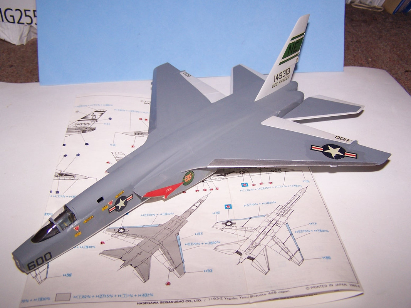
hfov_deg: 49.0
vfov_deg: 37.7
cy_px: 154
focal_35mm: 38
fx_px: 451
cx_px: 206
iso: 80
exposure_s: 1/60
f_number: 2.8
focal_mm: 6.3
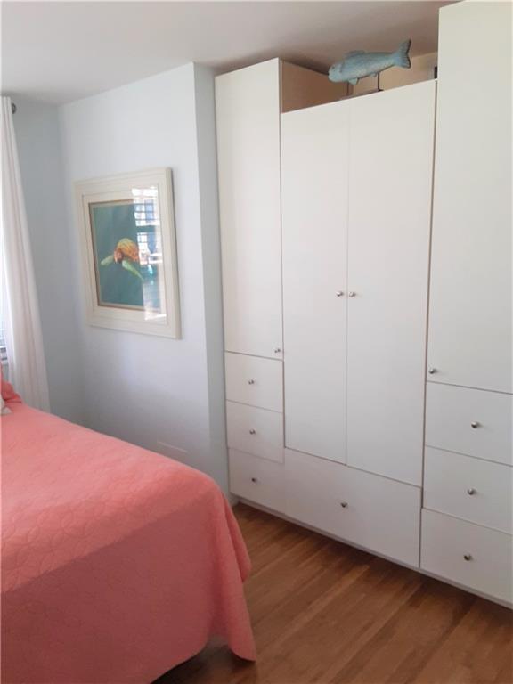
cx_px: 256
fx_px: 534
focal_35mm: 27
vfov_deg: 65.3
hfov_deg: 51.4
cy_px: 342
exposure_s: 1/60
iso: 100
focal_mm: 2.91
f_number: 1.9
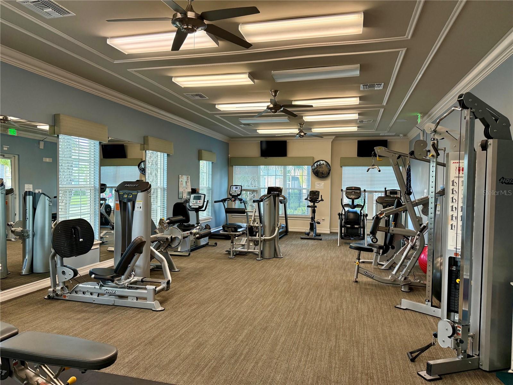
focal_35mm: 24
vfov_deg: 56.8
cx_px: 256
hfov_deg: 71.6
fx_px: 356
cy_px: 192
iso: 200
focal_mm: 6.76
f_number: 1.78
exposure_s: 1/127
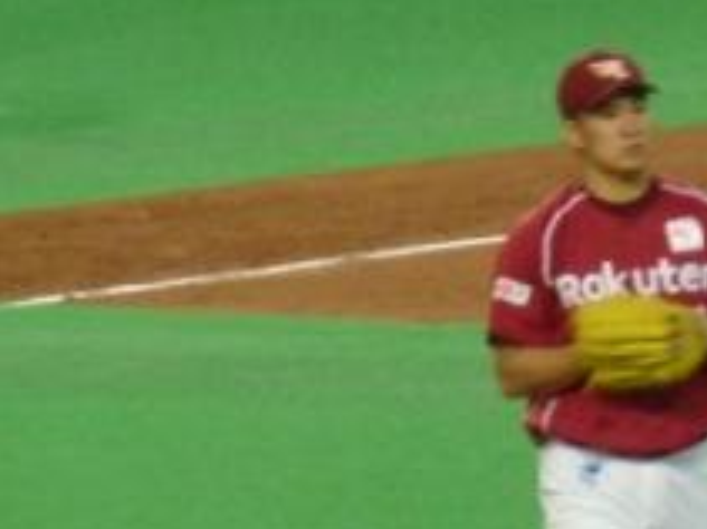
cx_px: 610
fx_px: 36926
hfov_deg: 1.1
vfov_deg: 0.8
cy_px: 308
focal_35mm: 1809
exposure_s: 1/40
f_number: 5.9
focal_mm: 68.8
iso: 400
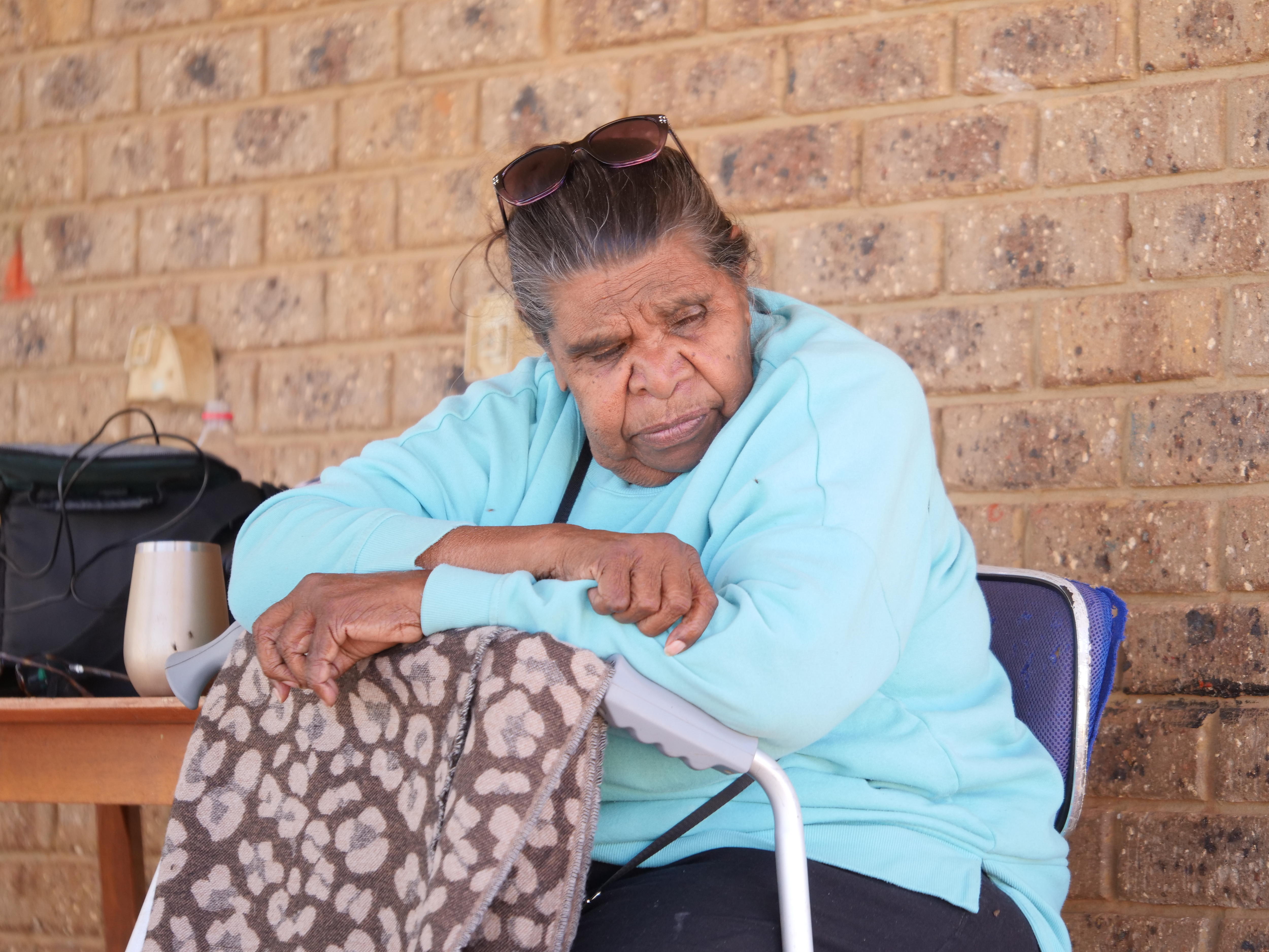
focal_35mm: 170
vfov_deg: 8.7
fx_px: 6232
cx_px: 634
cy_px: 476
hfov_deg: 11.6
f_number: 2.8
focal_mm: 85
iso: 320
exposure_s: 1/200
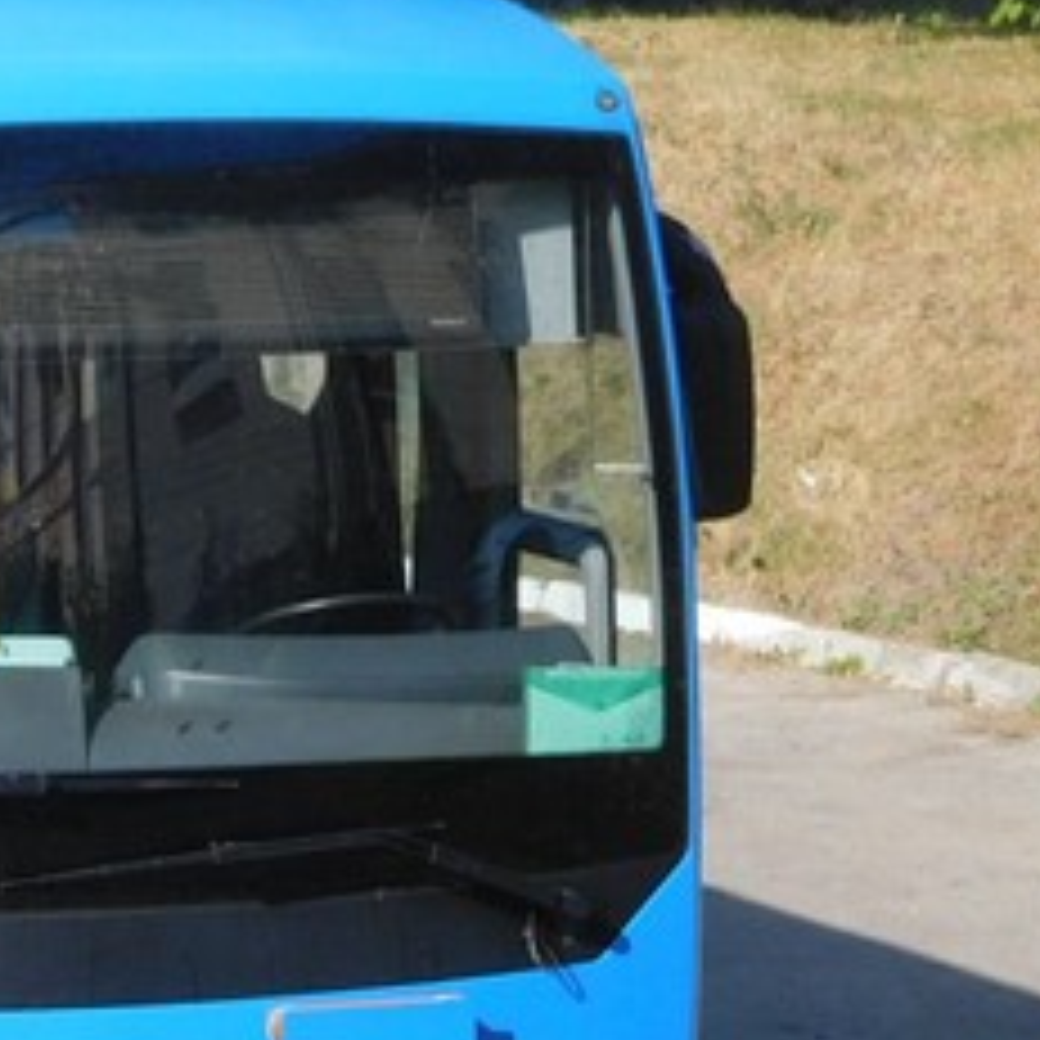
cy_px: 475
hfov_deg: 5.0
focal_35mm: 344
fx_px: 11693
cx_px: -833
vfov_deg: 5.1
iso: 125
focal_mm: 17.8
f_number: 4.8
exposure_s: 1/400
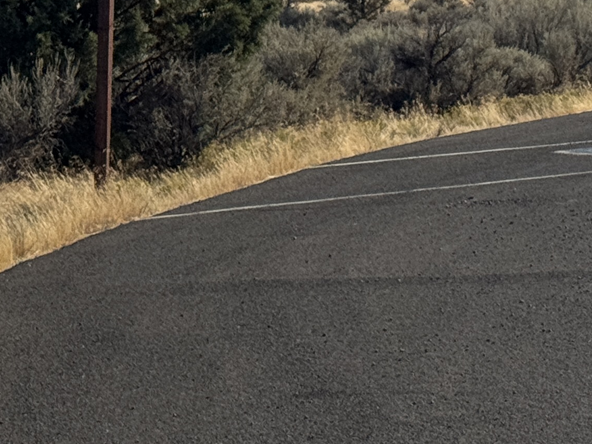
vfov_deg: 8.5
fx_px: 2908
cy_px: -295
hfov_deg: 11.3
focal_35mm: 170
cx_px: 812
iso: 50
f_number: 1.78
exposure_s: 1/15385
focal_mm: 6.76
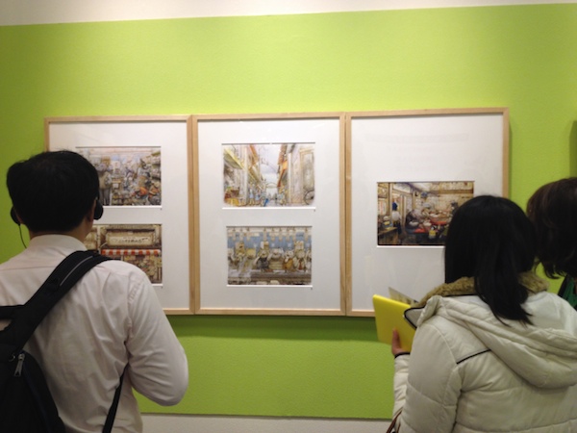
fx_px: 583
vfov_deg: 40.7
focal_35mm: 35
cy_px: 216
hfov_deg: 52.6
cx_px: 288
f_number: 2.4
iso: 64
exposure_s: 1/20
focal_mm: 4.28
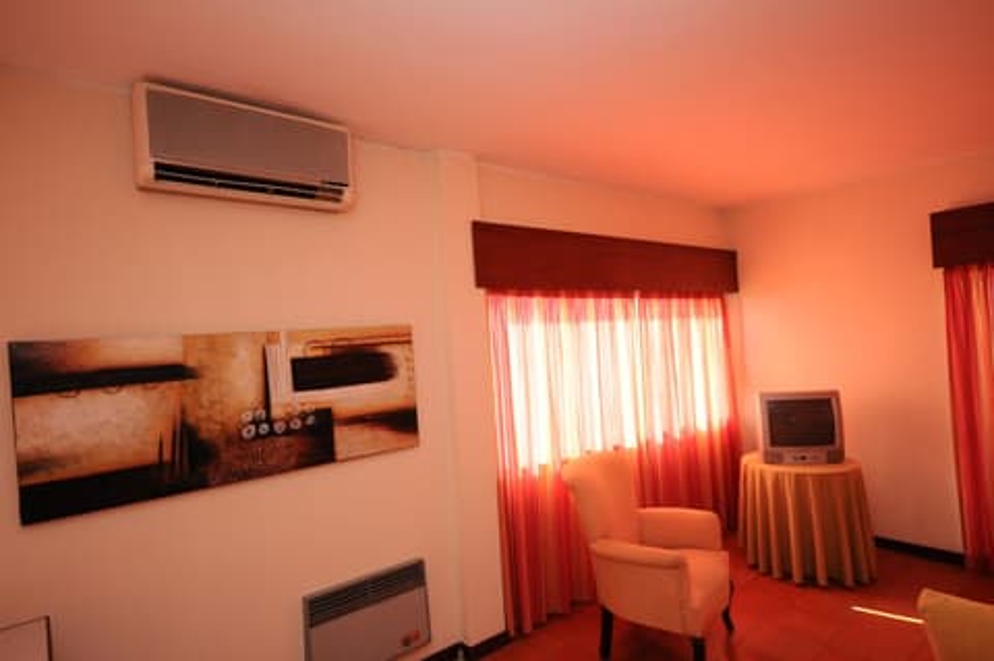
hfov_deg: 85.5
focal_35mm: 20
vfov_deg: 63.1
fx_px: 538
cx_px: 497
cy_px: 330
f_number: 4.5
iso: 800
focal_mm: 13
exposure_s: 1/160
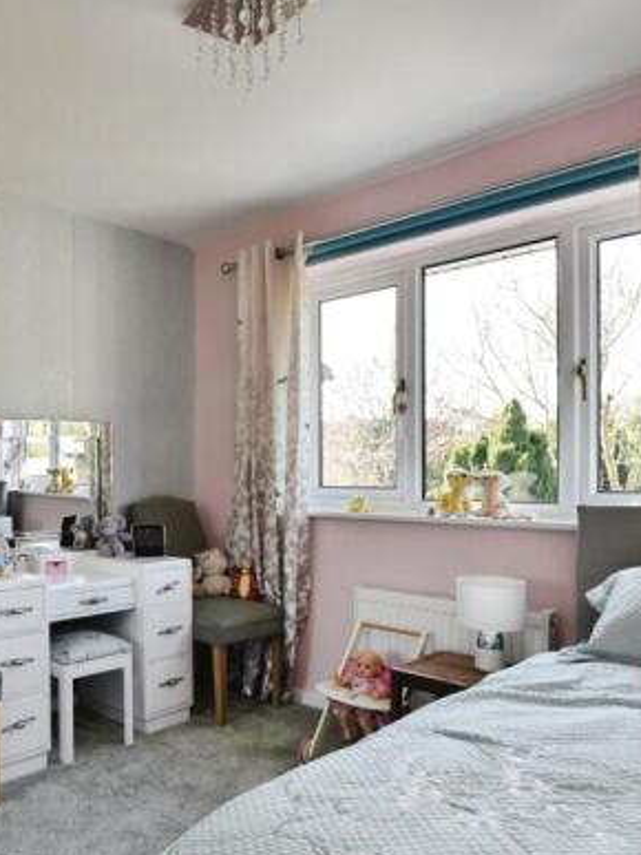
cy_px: 465
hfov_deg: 48.0
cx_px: 73
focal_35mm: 26
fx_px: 642
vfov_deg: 67.2
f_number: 7.1
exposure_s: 1/50
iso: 400
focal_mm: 16
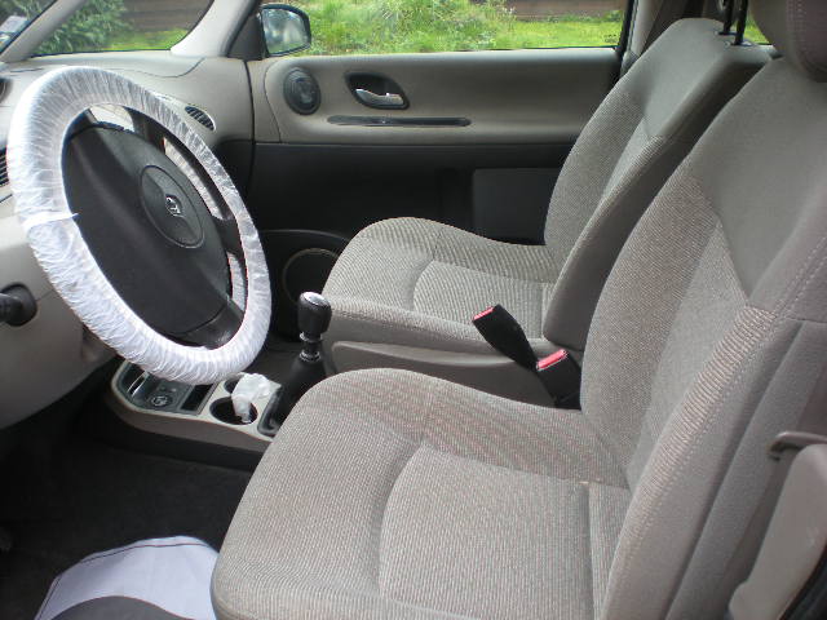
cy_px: 310
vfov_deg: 37.7
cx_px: 414
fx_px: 908
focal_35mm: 38
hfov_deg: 49.0
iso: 75
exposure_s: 1/51.4
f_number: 3.1
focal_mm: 6.3
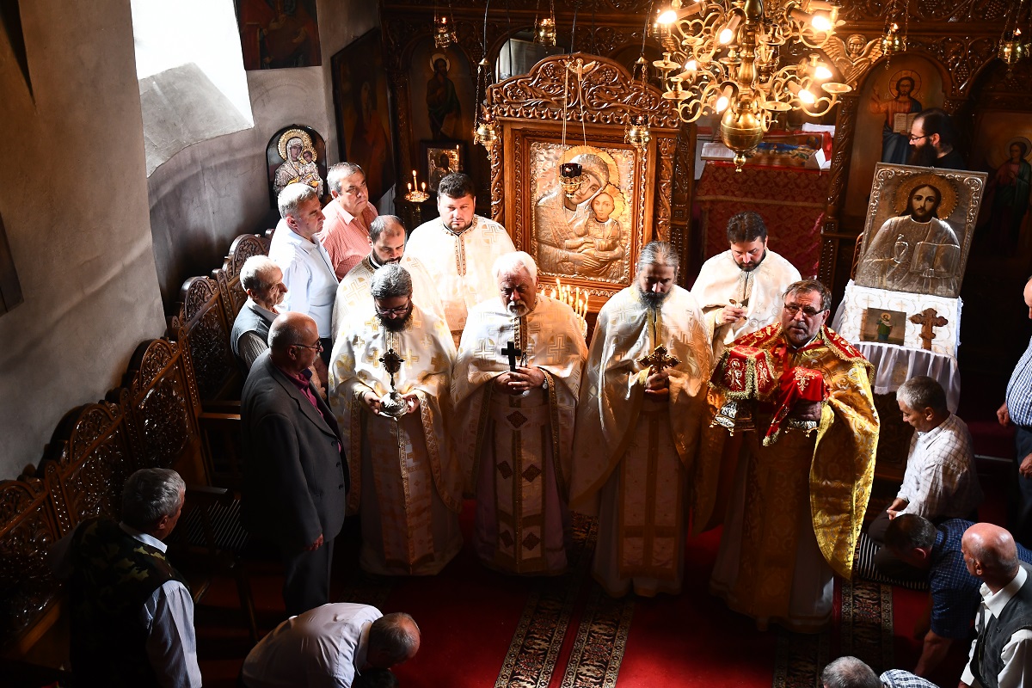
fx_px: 1118
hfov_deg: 49.6
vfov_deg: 34.2
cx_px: 516
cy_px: 344
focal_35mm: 39
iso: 1250
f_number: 3
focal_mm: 26
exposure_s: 1/100
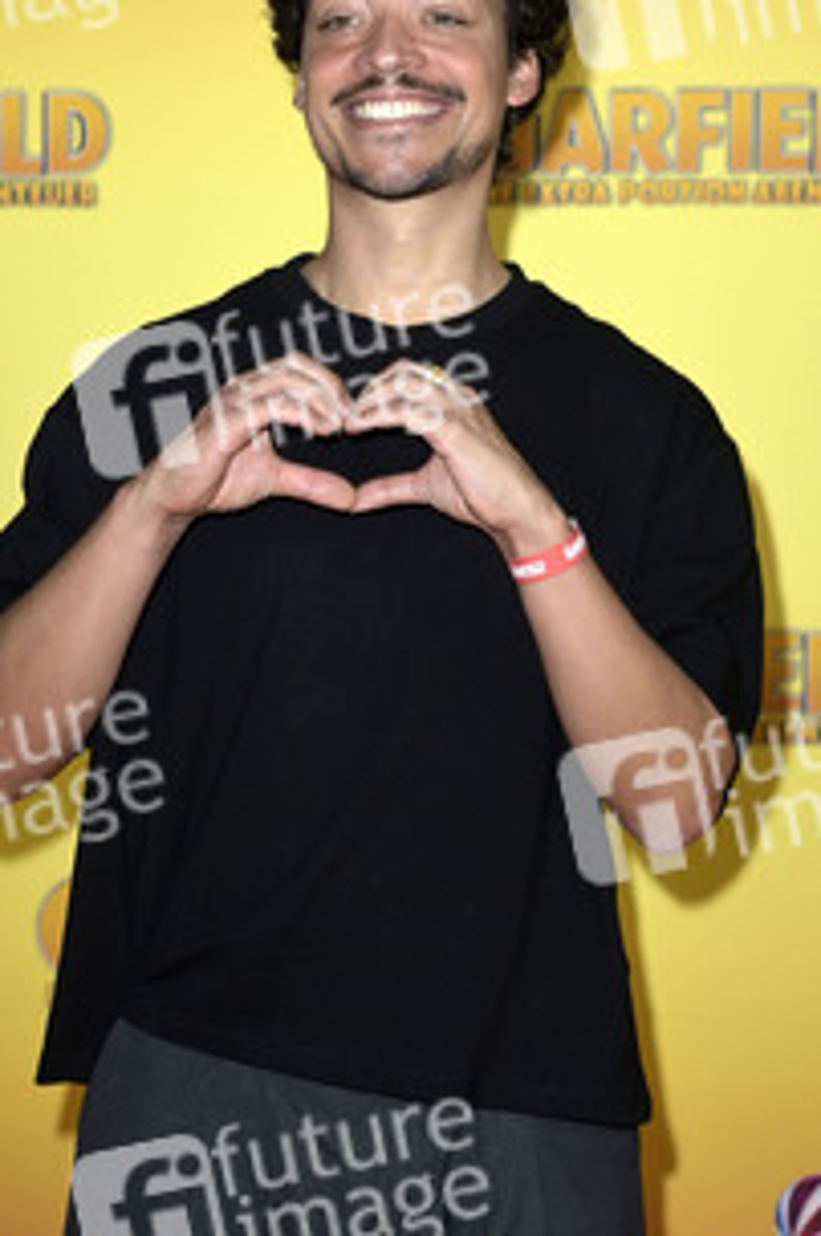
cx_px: 398
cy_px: 585
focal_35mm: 129
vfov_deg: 15.9
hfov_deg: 10.6
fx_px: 4423
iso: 640
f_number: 5.6
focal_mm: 98
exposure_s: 1/250
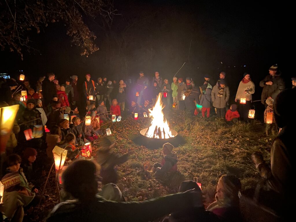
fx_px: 222
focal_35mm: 26
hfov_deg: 67.3
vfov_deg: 53.1
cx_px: 148
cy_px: 111
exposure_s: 1/8
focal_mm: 4.25
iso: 1000
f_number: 1.8
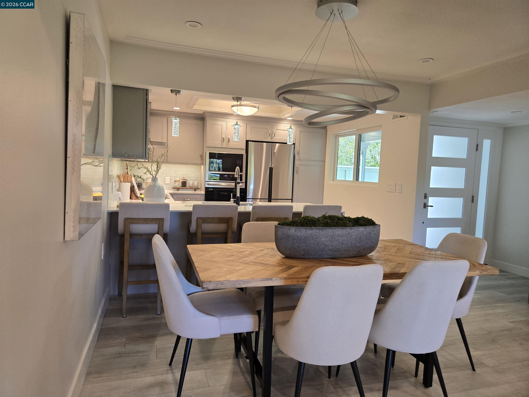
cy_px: 198
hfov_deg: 73.9
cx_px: 264
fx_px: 351
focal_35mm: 23
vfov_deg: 58.9
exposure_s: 1/120
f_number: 1.8
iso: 125
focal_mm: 5.4
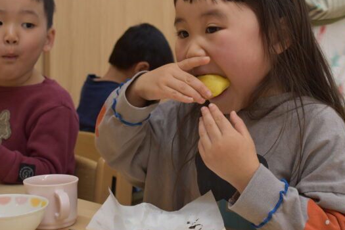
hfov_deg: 35.0
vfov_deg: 23.7
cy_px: 76
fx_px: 546
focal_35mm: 57
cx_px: 195
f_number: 5
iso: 400
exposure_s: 1/100
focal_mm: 26
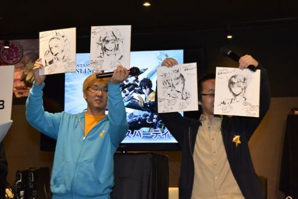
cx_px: 149
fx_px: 571
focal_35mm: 69
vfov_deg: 19.7
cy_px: 100
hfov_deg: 29.3
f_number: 4.5
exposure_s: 1/60
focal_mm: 46
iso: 3200
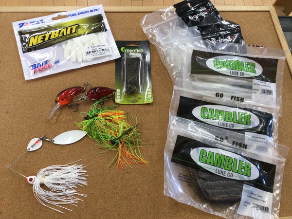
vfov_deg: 45.4
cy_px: 110
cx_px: 146
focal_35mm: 31
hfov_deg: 58.4
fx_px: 261
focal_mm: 3.3
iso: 32
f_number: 2.4
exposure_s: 1/30
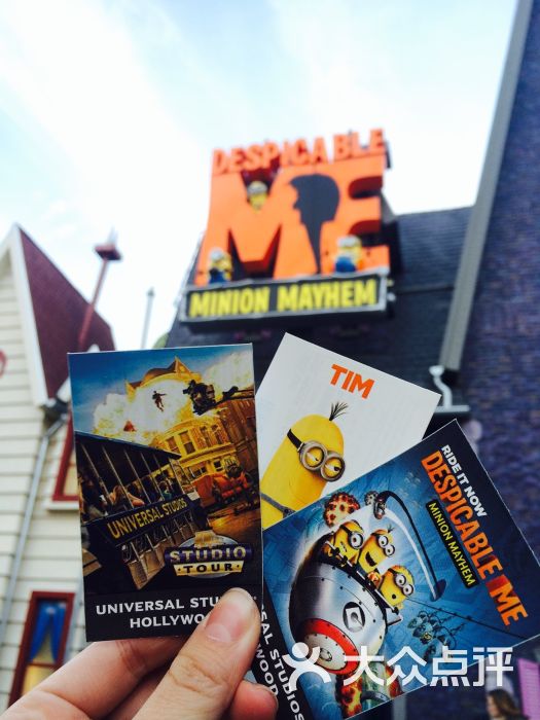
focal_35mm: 30
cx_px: 270
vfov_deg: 60.0
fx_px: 624
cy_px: 360
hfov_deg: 46.8
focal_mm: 4.12
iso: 32
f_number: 2.2
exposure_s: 1/180
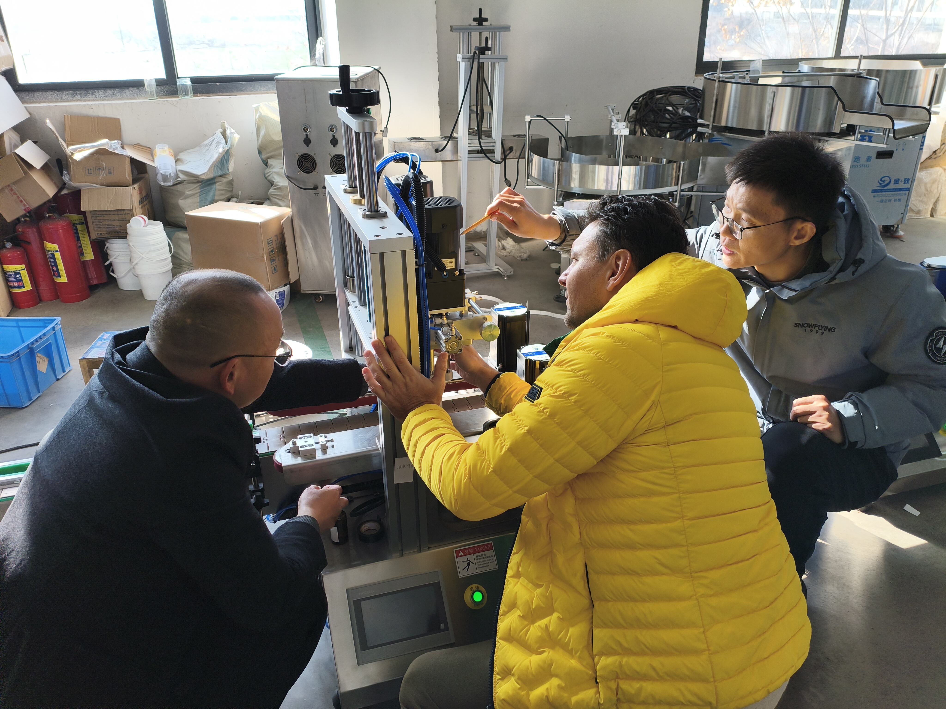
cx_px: 473
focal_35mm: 26
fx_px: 711
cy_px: 354
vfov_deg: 53.1
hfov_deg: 67.3
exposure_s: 1/346
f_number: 1.5
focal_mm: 4.94
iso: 50
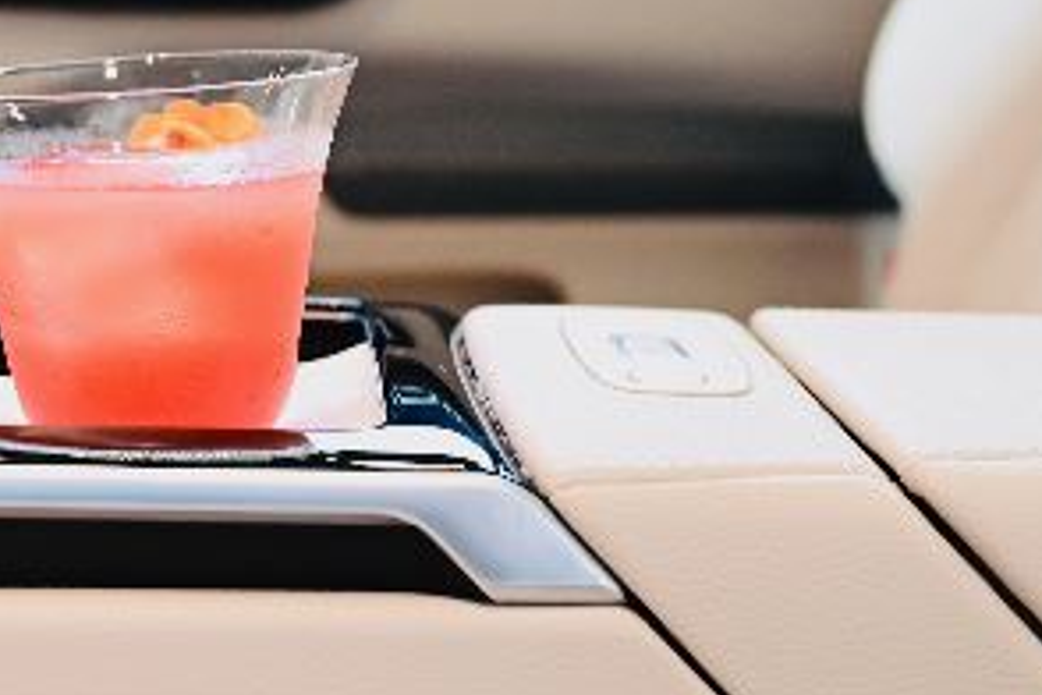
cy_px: -129
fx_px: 2923
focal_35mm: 101
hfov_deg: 20.2
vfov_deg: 13.2
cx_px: 443
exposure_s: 1/25
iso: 500
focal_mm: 29
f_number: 2.8
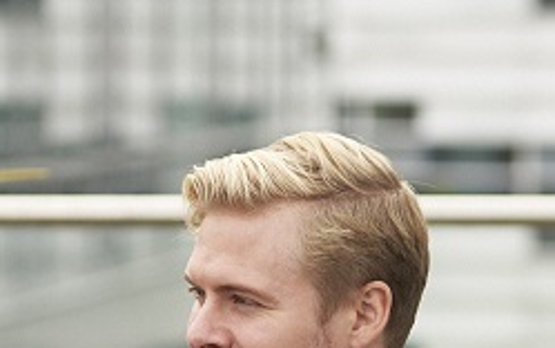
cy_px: 258
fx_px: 7371
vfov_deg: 2.7
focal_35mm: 487
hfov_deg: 4.3
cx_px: -158
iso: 200
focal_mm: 85
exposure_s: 1/800
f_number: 2.8
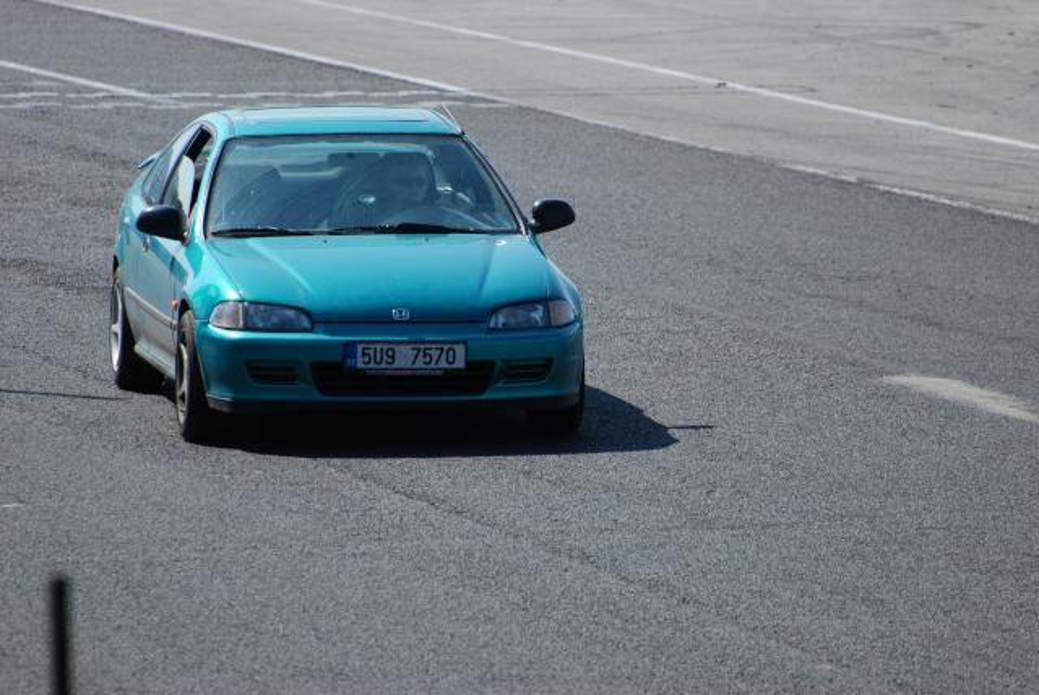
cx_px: 520
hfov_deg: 4.6
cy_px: 348
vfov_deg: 3.1
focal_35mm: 450
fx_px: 12999
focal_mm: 300
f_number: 5.6
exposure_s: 1/640
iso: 200
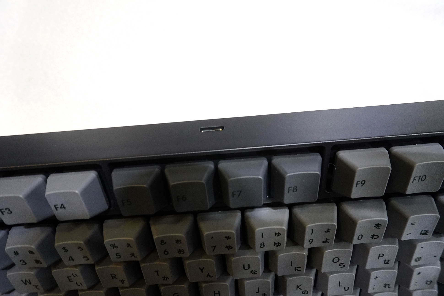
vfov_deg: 53.1
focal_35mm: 24
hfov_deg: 73.7
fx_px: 296
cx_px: 222
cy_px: 148
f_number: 13
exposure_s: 1/30
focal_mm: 16
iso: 1600
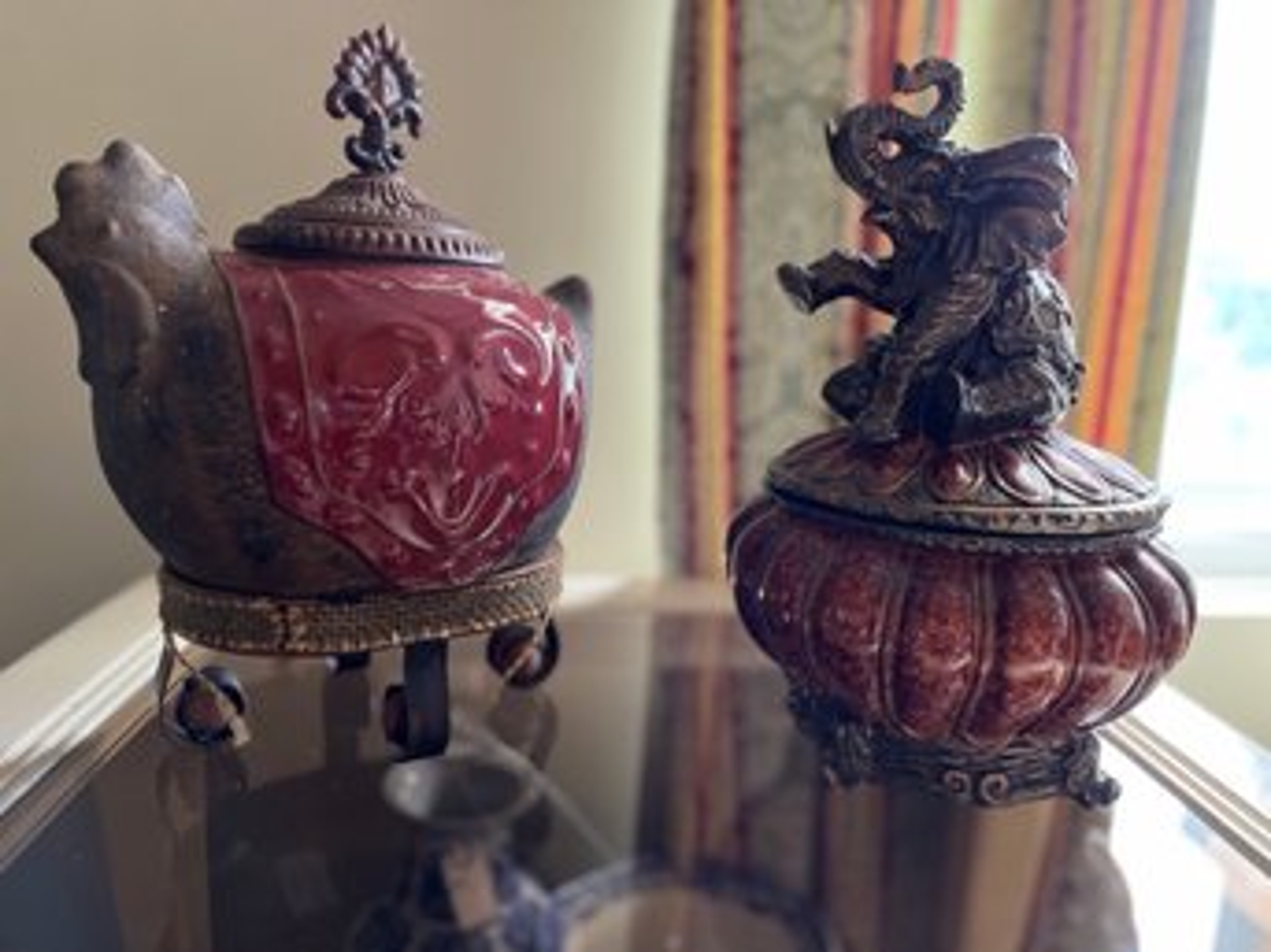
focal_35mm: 26
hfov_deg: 67.3
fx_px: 954
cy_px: 476
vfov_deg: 53.0
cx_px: 636
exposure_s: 1/60
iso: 500
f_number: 1.6
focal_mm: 5.1
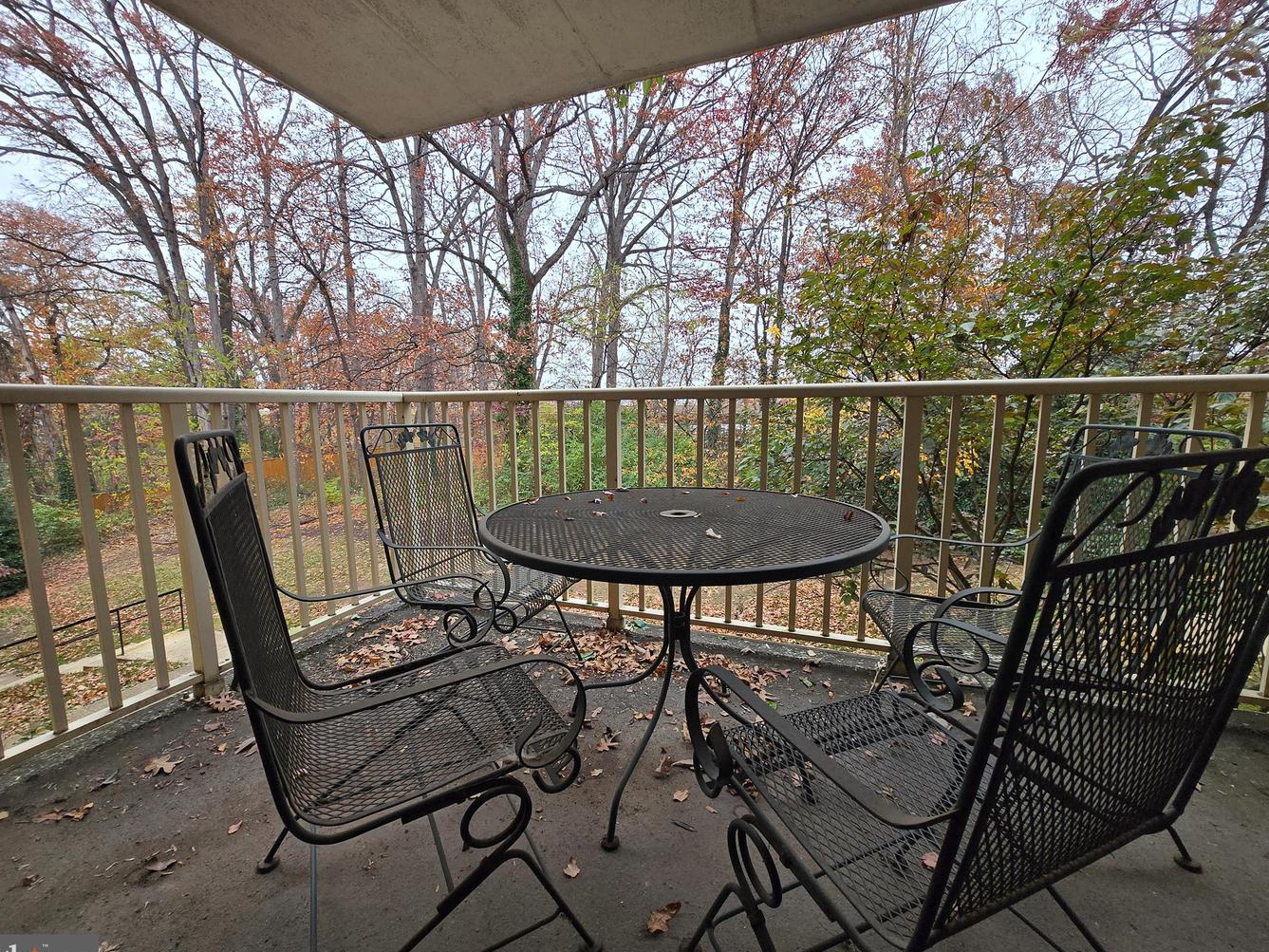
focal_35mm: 14
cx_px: 615
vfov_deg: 85.7
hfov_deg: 102.0
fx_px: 513
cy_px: 476
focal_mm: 1.7
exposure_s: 1/152
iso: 25
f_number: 2.2
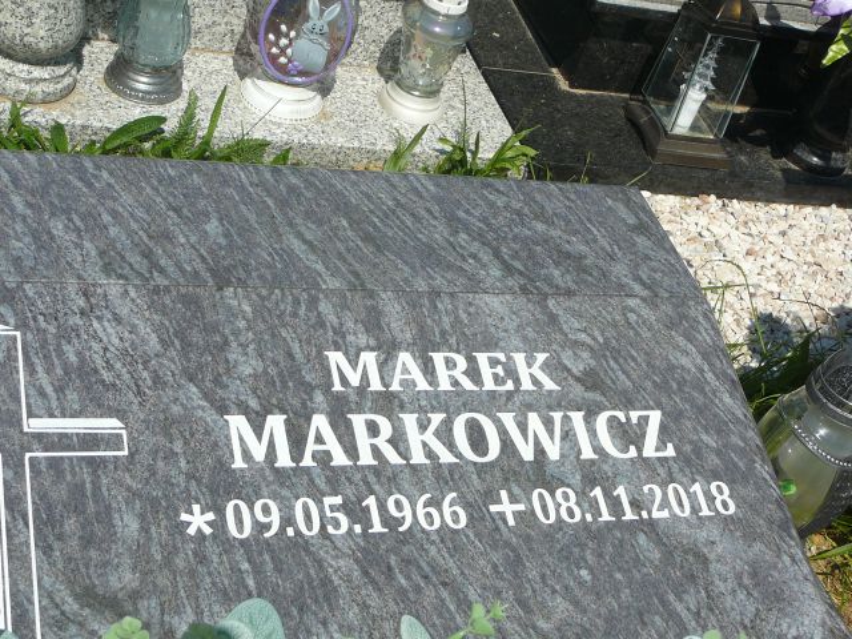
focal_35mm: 55
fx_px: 1354
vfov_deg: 26.6
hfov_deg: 34.9
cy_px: 320
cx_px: 426
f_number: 5.6
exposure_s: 1/500
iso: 80
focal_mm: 8.2
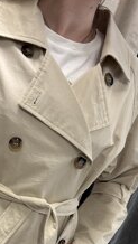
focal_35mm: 52
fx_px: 337
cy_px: 203
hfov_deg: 22.7
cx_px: 20
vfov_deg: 38.0
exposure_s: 1/100
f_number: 1.6
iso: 125
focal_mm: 5.96
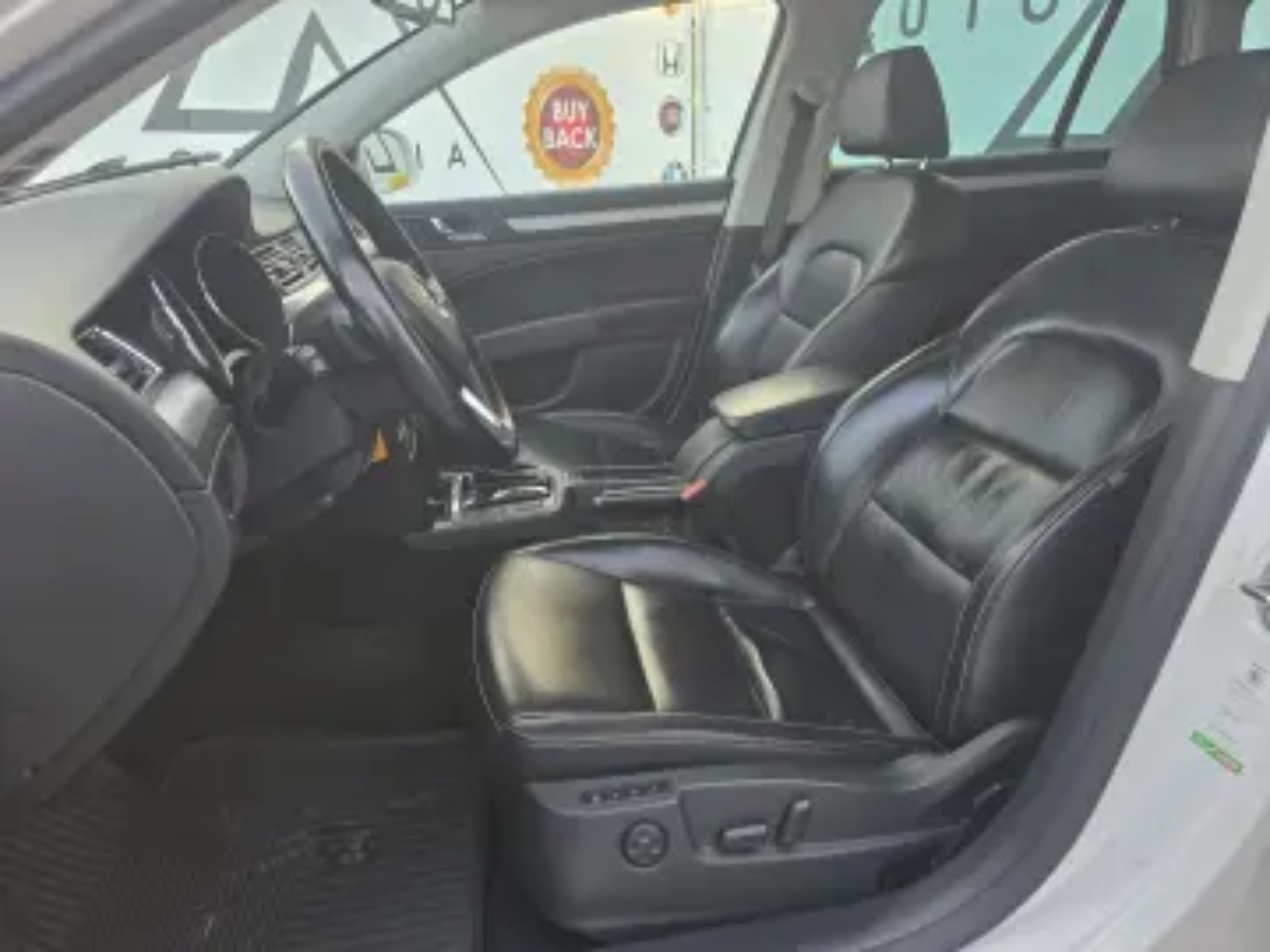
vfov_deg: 58.9
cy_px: 476
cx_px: 635
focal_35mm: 23
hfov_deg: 73.9
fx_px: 844
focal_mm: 6.3
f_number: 1.7
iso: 125
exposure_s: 1/180
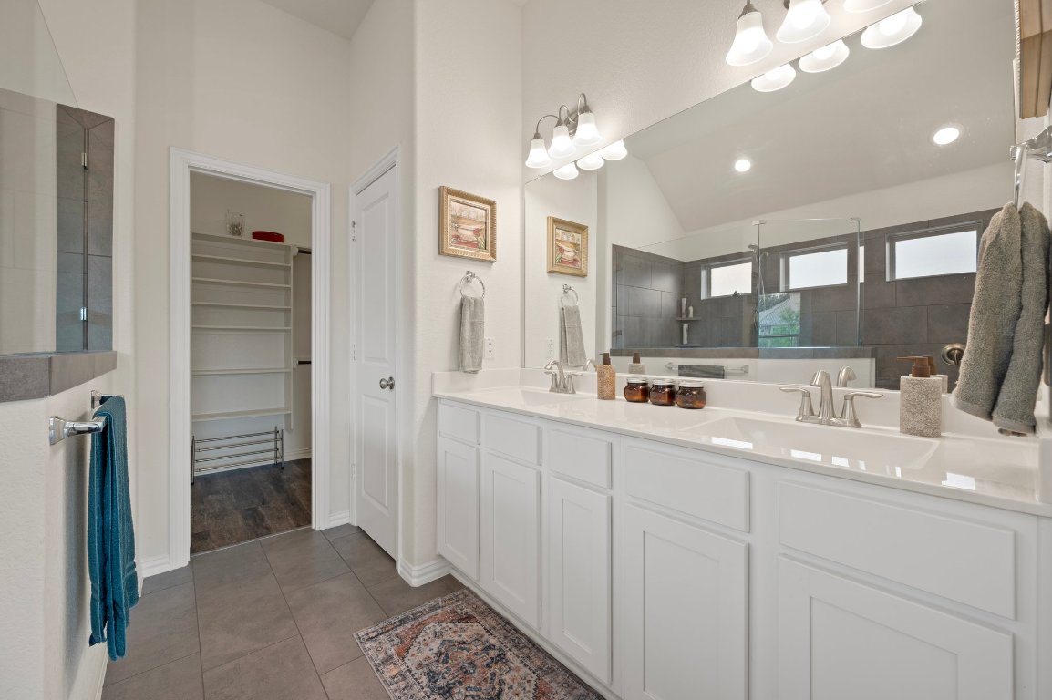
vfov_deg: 81.1
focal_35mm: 14
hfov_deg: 104.3
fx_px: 409
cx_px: 526
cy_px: 350
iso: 100
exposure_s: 1/5
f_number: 8
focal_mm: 14
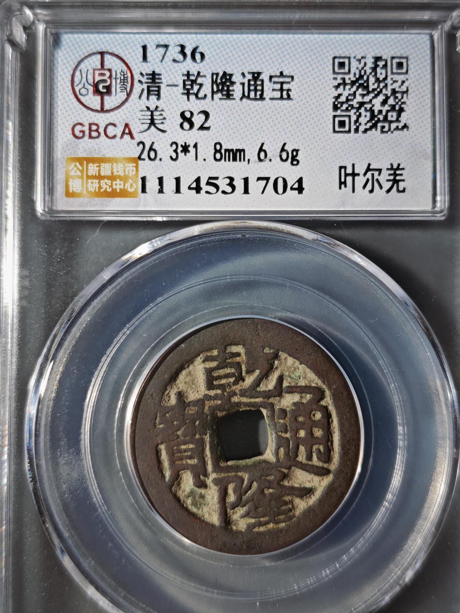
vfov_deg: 38.2
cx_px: 230
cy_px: 306
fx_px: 886
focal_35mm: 50
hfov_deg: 29.1
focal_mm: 5.85
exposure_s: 1/302
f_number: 1.63
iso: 50
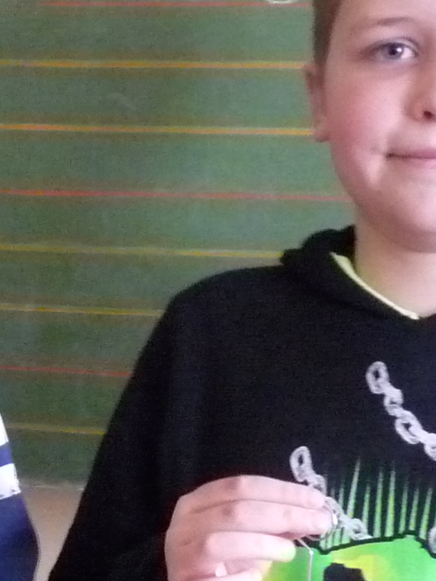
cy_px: 488
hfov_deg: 13.3
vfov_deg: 18.5
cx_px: -227
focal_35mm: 105
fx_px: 1762
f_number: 2.8
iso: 800
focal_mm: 4.8
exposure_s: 1/13
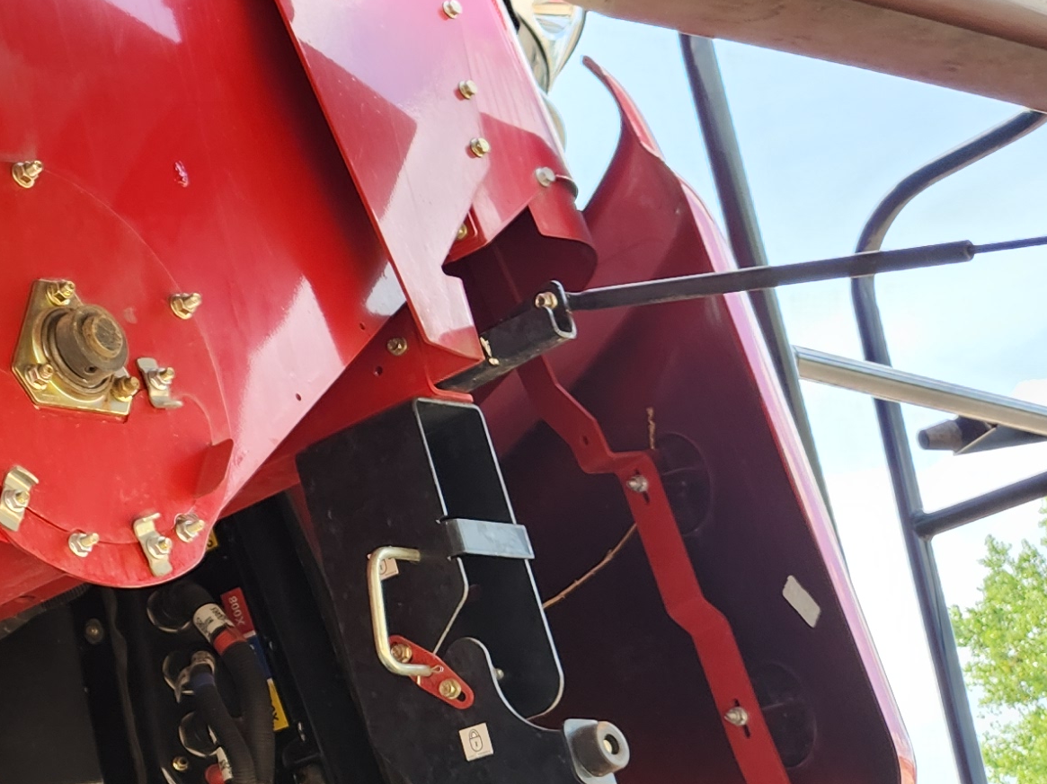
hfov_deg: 20.2
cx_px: -638
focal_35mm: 79
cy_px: 468
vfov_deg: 18.6
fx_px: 2389
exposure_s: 1/180
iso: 32
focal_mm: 5.4
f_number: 1.8
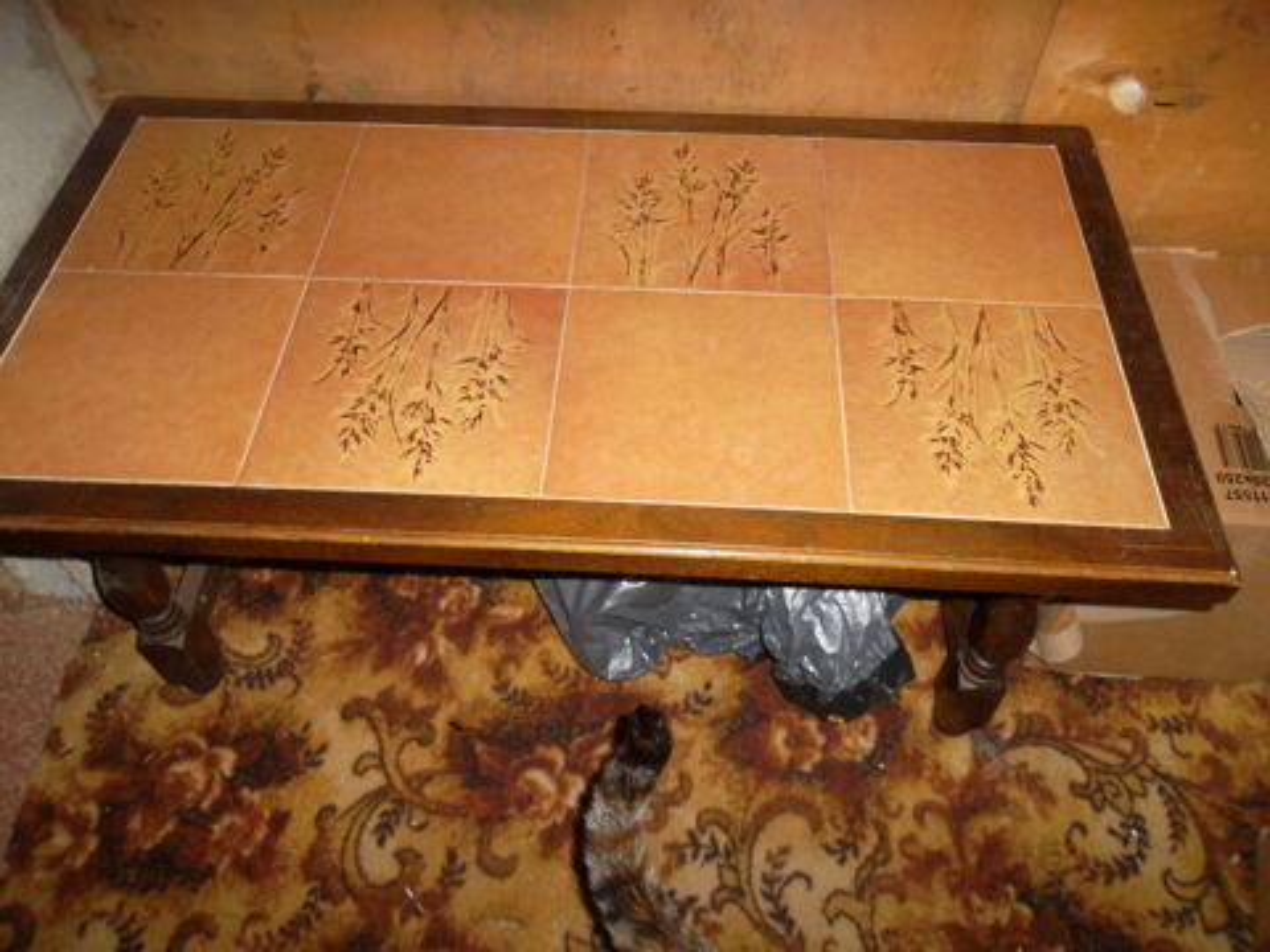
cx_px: 635
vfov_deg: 51.4
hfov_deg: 65.3
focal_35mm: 27
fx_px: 991
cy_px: 476
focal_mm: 4.9
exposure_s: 1/15
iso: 100
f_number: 3.5
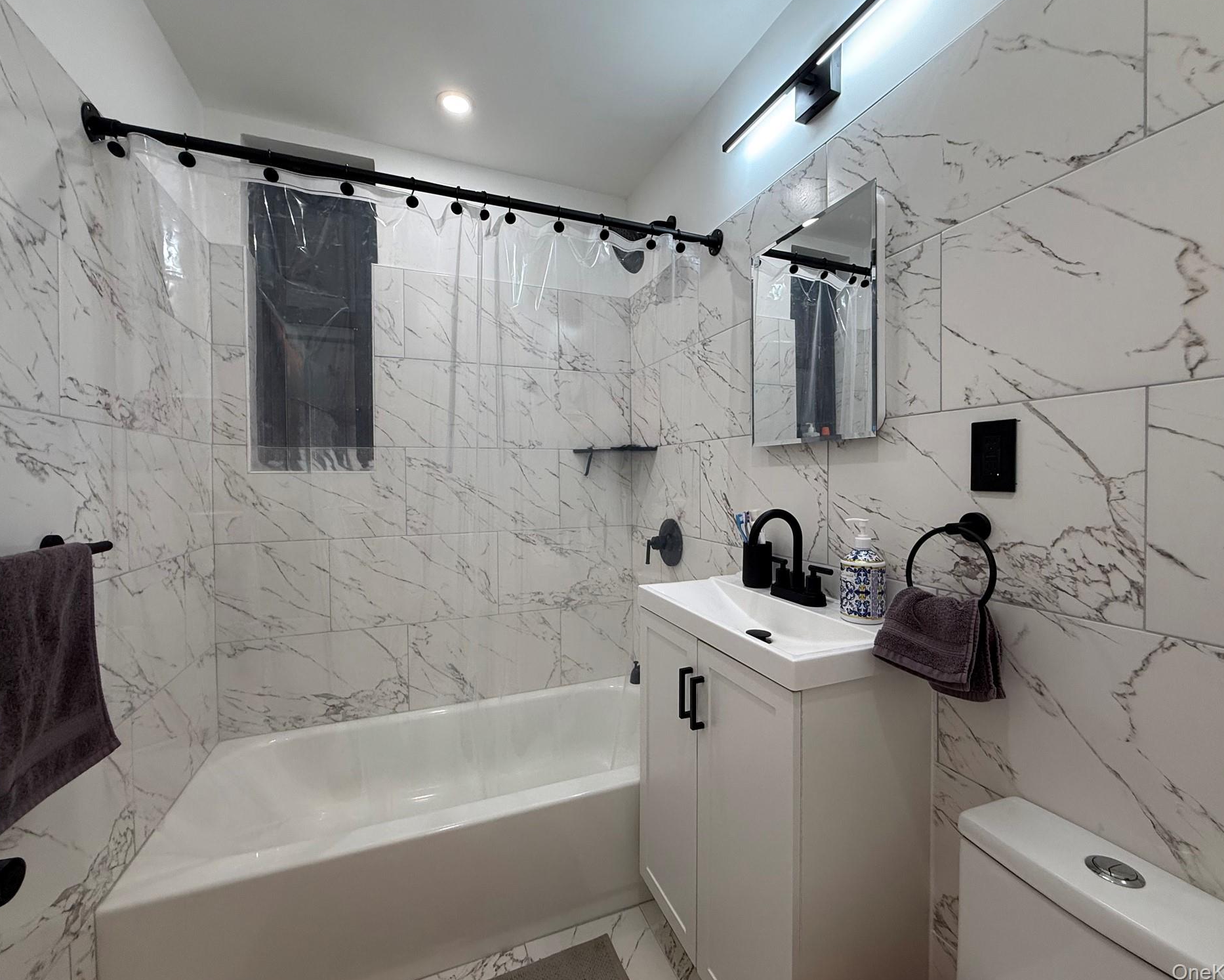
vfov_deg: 84.0
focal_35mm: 15
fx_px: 543
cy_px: 484
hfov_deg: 96.8
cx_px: 634
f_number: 2.2
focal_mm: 2.22
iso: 125
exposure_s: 1/120
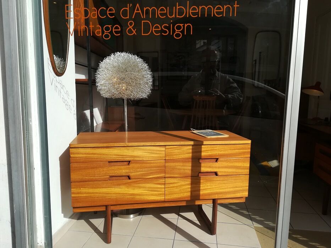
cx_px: 166
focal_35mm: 26
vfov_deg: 53.1
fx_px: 249
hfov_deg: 67.3
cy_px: 124
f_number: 2.2
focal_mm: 3.83
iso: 50
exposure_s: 1/883
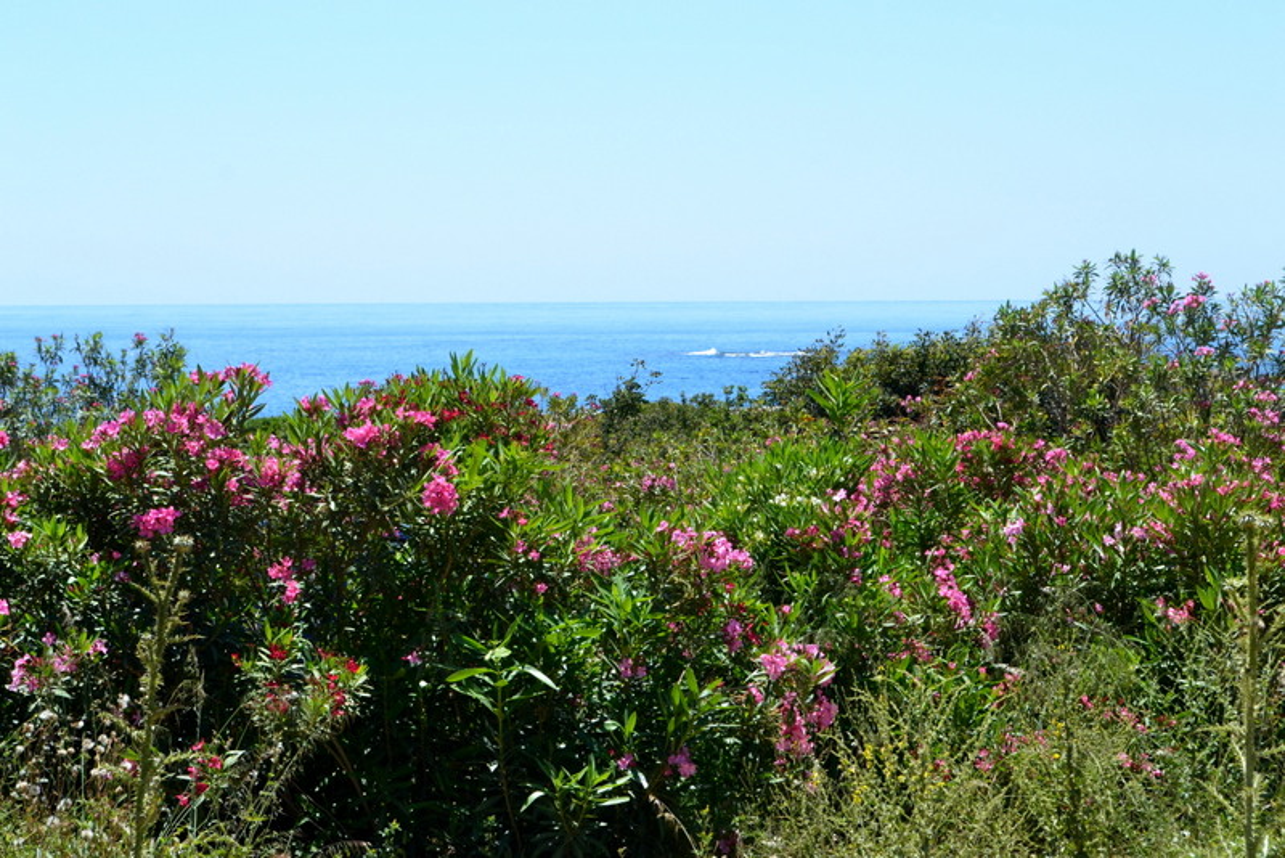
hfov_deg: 24.6
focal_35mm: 82
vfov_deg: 16.6
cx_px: 642
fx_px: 2946
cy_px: 429
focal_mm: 55
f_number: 11
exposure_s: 1/320
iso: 400
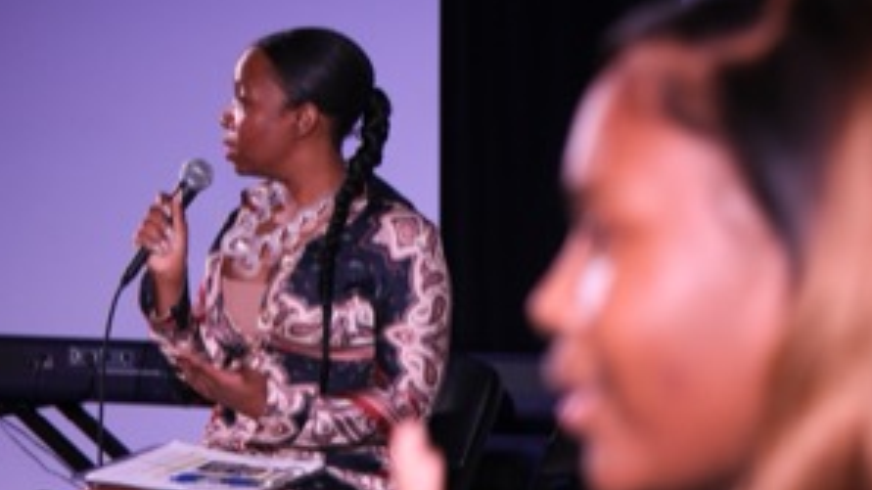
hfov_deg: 12.7
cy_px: 320
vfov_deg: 7.2
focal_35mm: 169
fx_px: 3907
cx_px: 352
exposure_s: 1/60
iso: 800
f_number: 4.5
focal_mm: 80
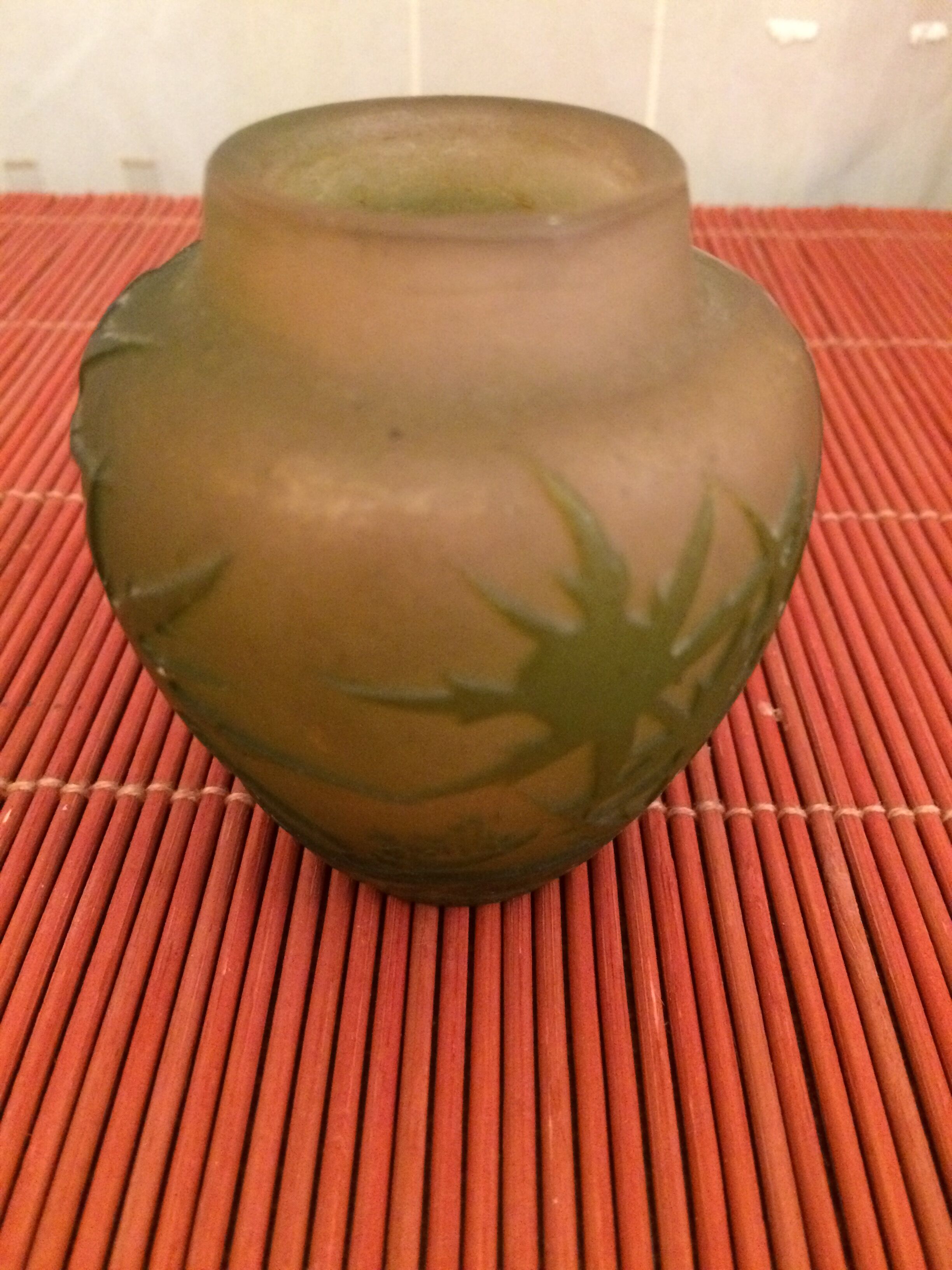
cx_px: 476
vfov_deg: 61.7
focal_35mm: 29
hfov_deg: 48.2
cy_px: 635
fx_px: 1063
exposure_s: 1/17
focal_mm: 4.15
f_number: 2.2
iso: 500
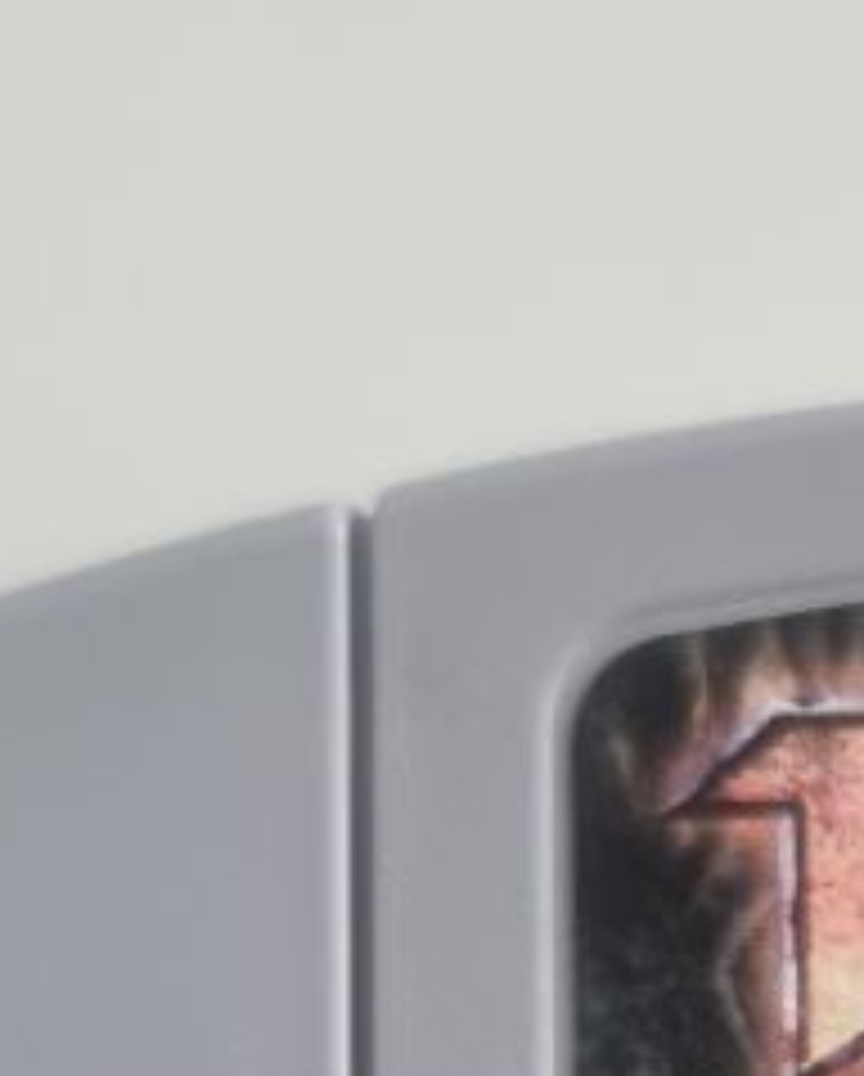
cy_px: 1598
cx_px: 1256
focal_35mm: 106
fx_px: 3380
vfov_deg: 16.5
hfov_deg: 13.8
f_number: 1.8
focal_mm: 5.4
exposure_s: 1/50
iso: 400
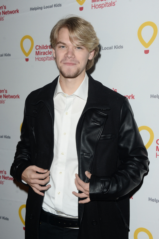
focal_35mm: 50
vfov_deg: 39.6
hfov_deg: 27.0
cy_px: 120
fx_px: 331
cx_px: 80
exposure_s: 1/200
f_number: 7.1
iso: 400
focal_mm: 50
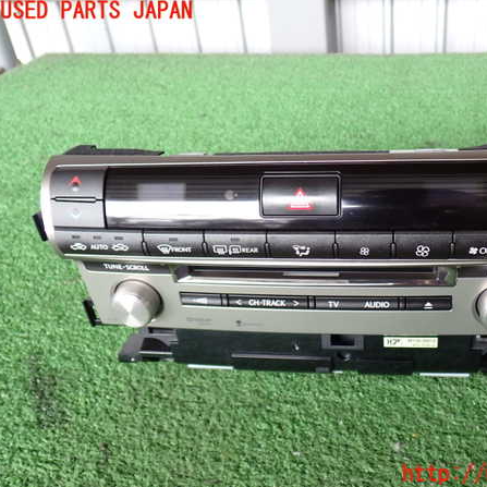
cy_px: 243
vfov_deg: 43.9
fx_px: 605
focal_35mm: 38
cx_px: 321
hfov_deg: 43.3
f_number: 2.4
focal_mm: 5.79
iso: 200
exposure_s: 1/50
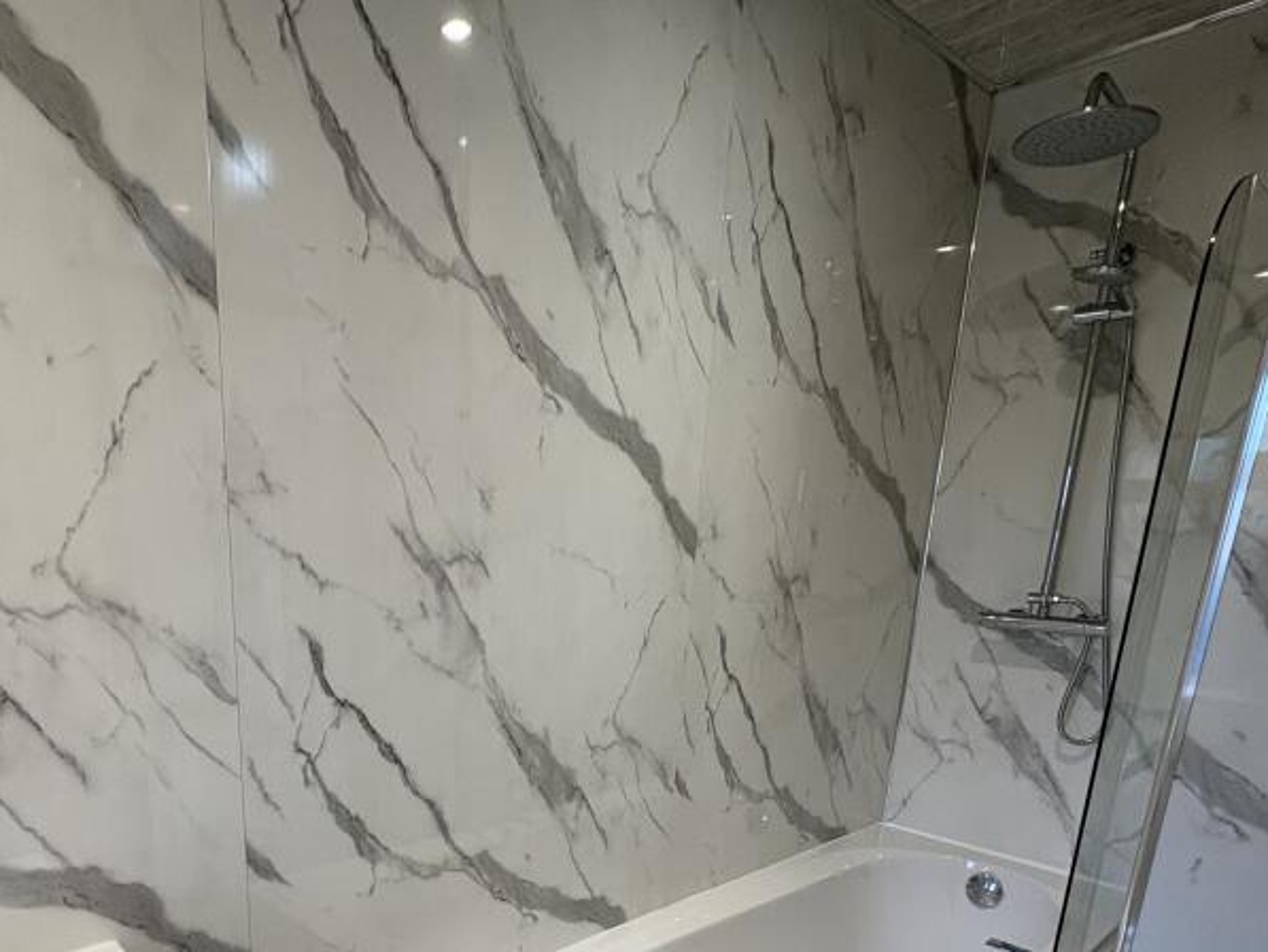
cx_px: 455
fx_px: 879
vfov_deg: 53.0
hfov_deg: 70.1
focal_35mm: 24
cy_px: 765
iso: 125
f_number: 2.2
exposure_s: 1/100
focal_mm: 2.22
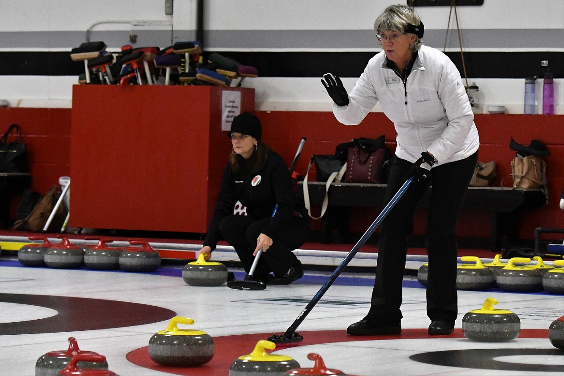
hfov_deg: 15.9
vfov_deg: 10.7
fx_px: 2013
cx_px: 282
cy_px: 188
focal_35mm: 129
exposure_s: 1/1000
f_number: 4
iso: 7200
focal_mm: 85
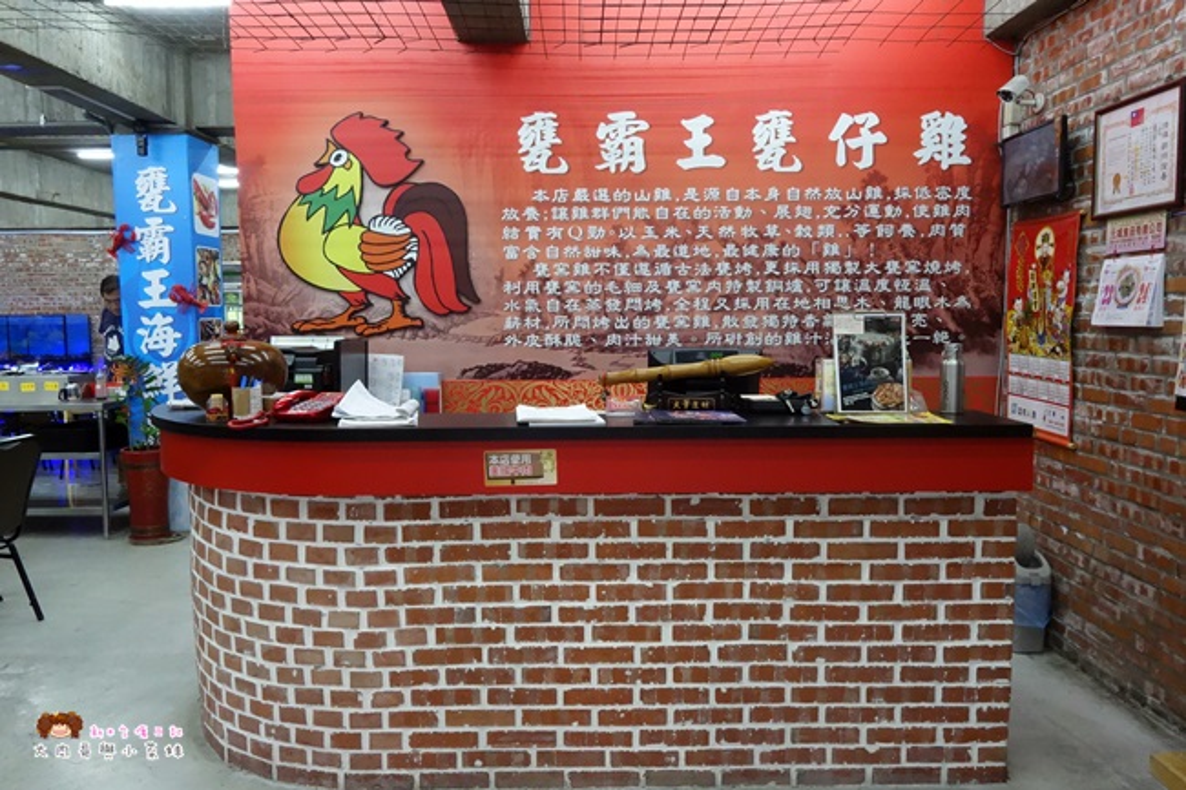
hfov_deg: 65.5
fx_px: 922
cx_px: 593
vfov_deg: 46.4
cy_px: 395
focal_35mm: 28
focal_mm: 10.4
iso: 3200
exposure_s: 1/25
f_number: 9
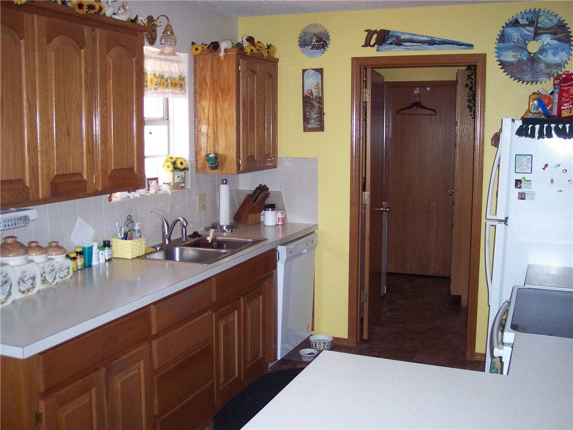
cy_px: 215
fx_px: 646
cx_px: 286
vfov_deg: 36.8
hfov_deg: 47.9
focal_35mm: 39
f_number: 2.8
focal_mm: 8
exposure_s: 1/60
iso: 140
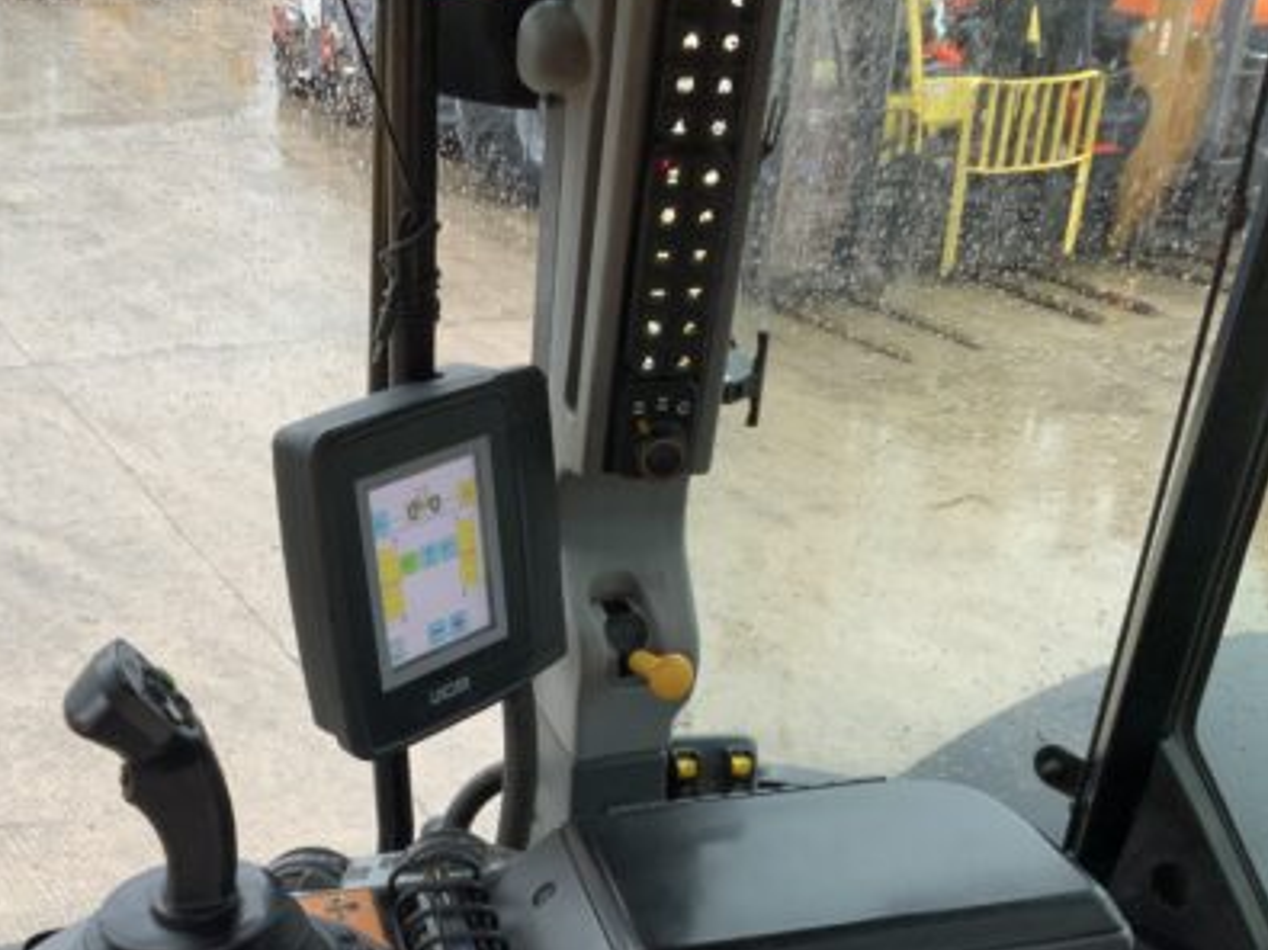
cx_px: 578
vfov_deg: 30.3
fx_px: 1721
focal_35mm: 47
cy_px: 725
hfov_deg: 40.4
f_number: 1.8
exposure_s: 1/106
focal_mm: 3
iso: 64
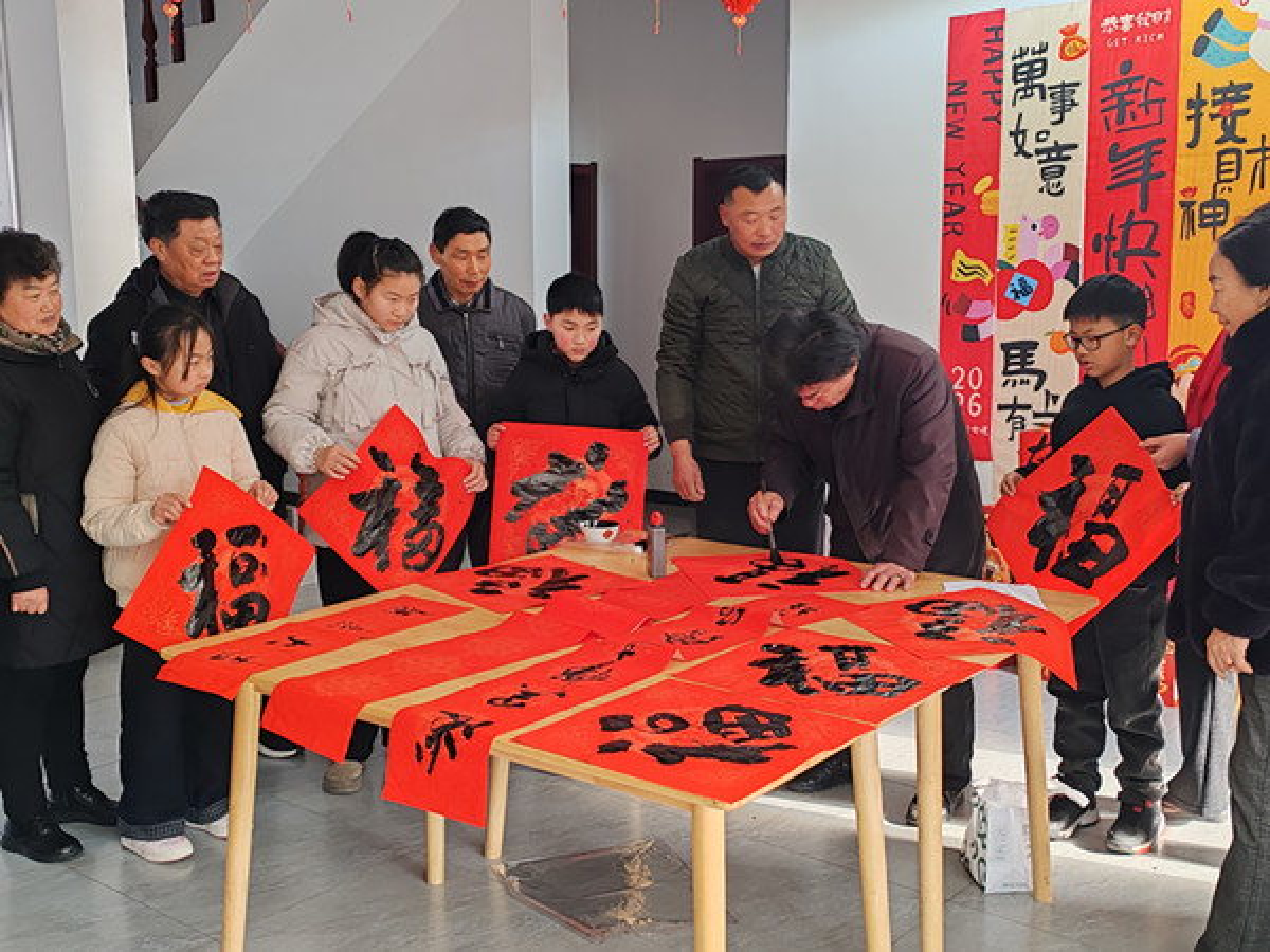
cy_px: 476
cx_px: 635
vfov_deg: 36.0
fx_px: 1468
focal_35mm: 40
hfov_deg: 46.8
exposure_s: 1/100
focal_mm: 6.12
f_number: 1.9
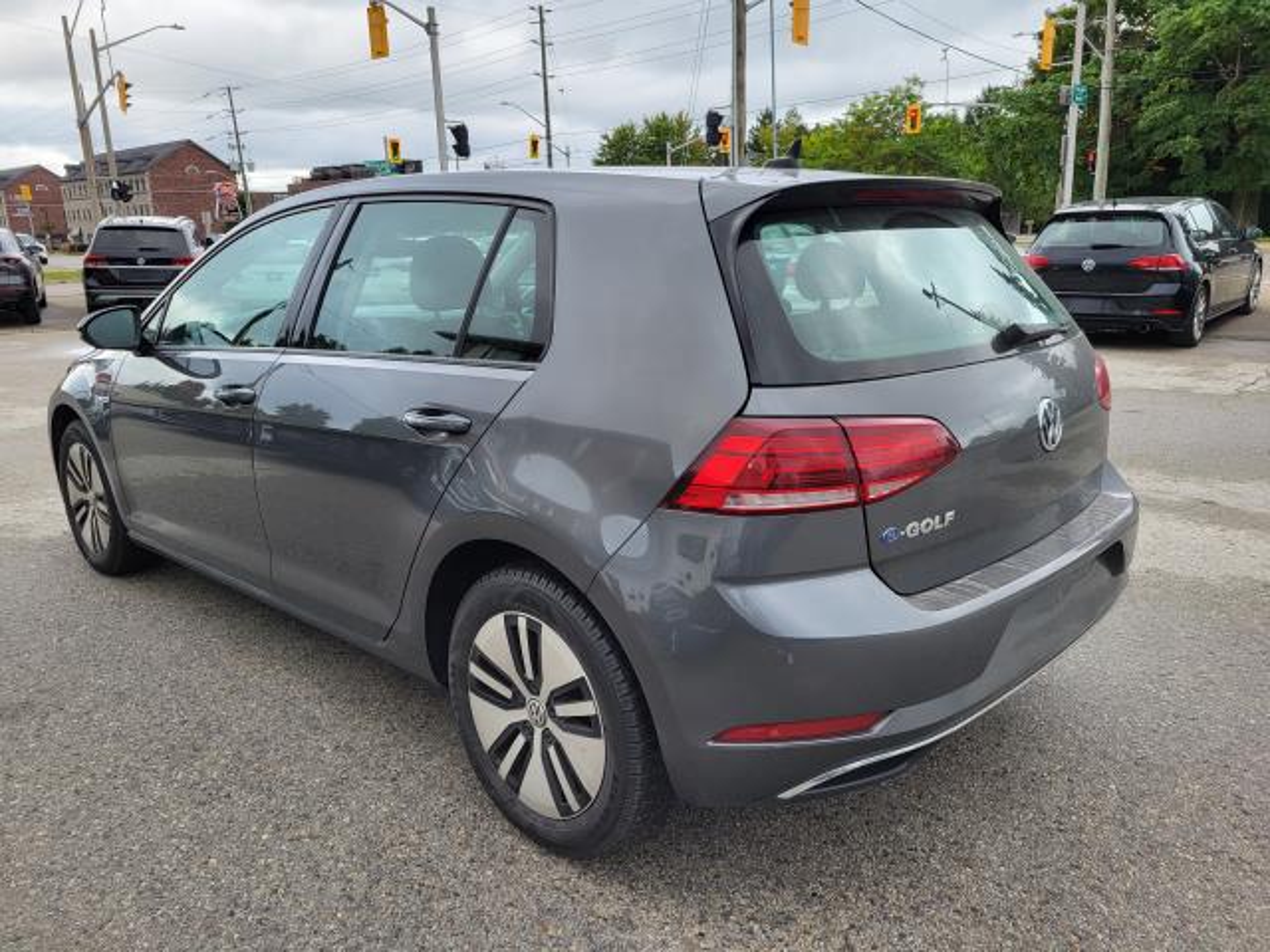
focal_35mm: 26
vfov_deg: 53.1
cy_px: 476
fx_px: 954
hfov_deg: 67.3
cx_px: 635
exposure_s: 1/432
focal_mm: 5.4
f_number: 1.8
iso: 40
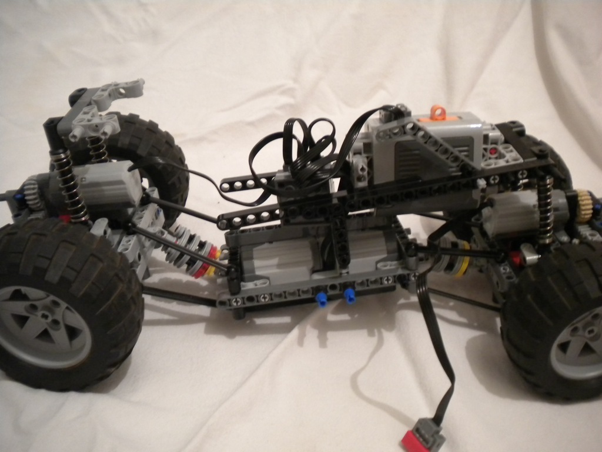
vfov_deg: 40.7
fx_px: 609
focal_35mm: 35
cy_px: 226
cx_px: 301
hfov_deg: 52.6
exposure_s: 1/8.8
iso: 436
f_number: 3.1
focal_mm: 6.3
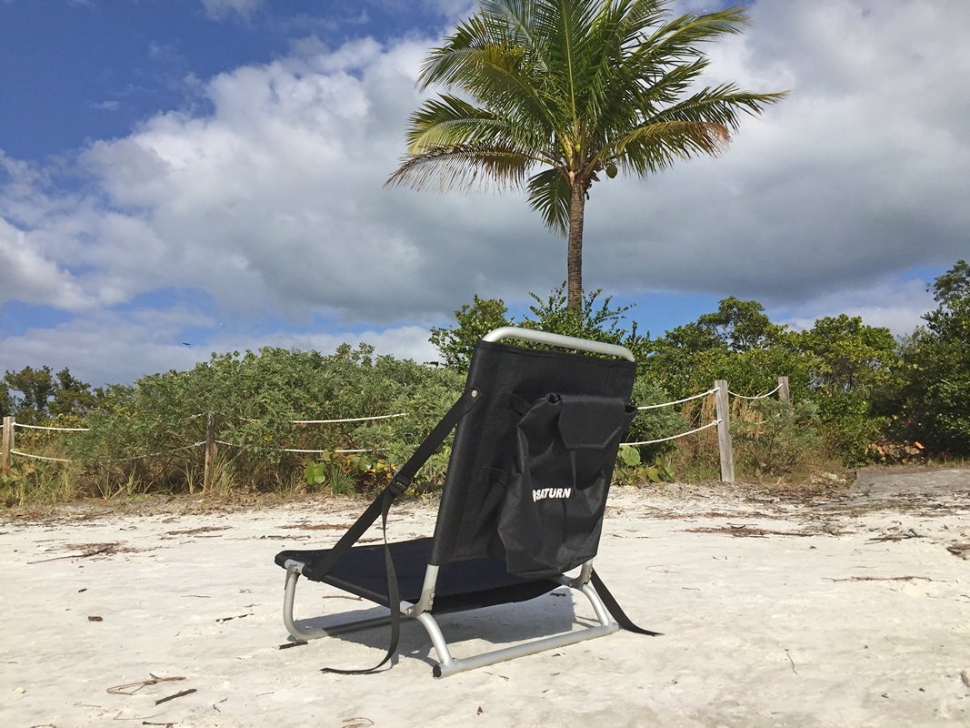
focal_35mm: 29
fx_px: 813
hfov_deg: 61.7
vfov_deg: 48.2
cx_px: 485
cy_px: 364
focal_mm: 4.15
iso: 32
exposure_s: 1/3968
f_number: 2.2
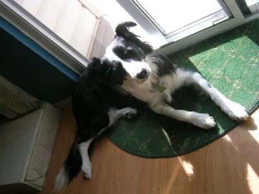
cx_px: 130
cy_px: 97
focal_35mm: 44
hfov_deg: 42.9
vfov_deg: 32.9
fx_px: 329
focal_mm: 6.7
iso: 50
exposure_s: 1/122
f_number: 3
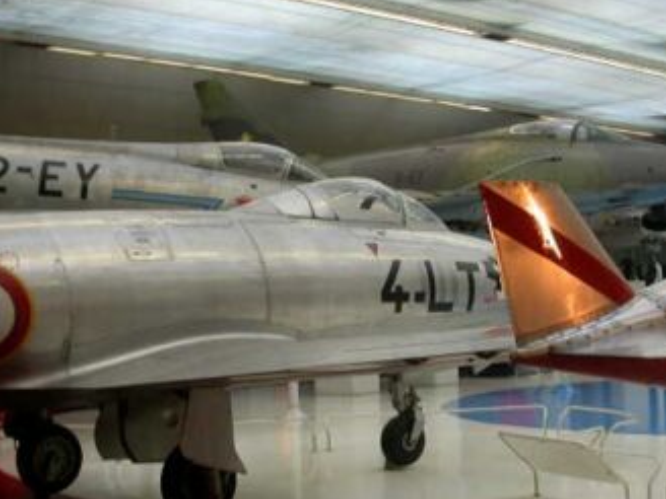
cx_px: 392
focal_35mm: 58
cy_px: 301
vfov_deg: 25.2
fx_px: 1116
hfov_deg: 33.2
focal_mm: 7.85
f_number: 2.6
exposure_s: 1/26
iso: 100
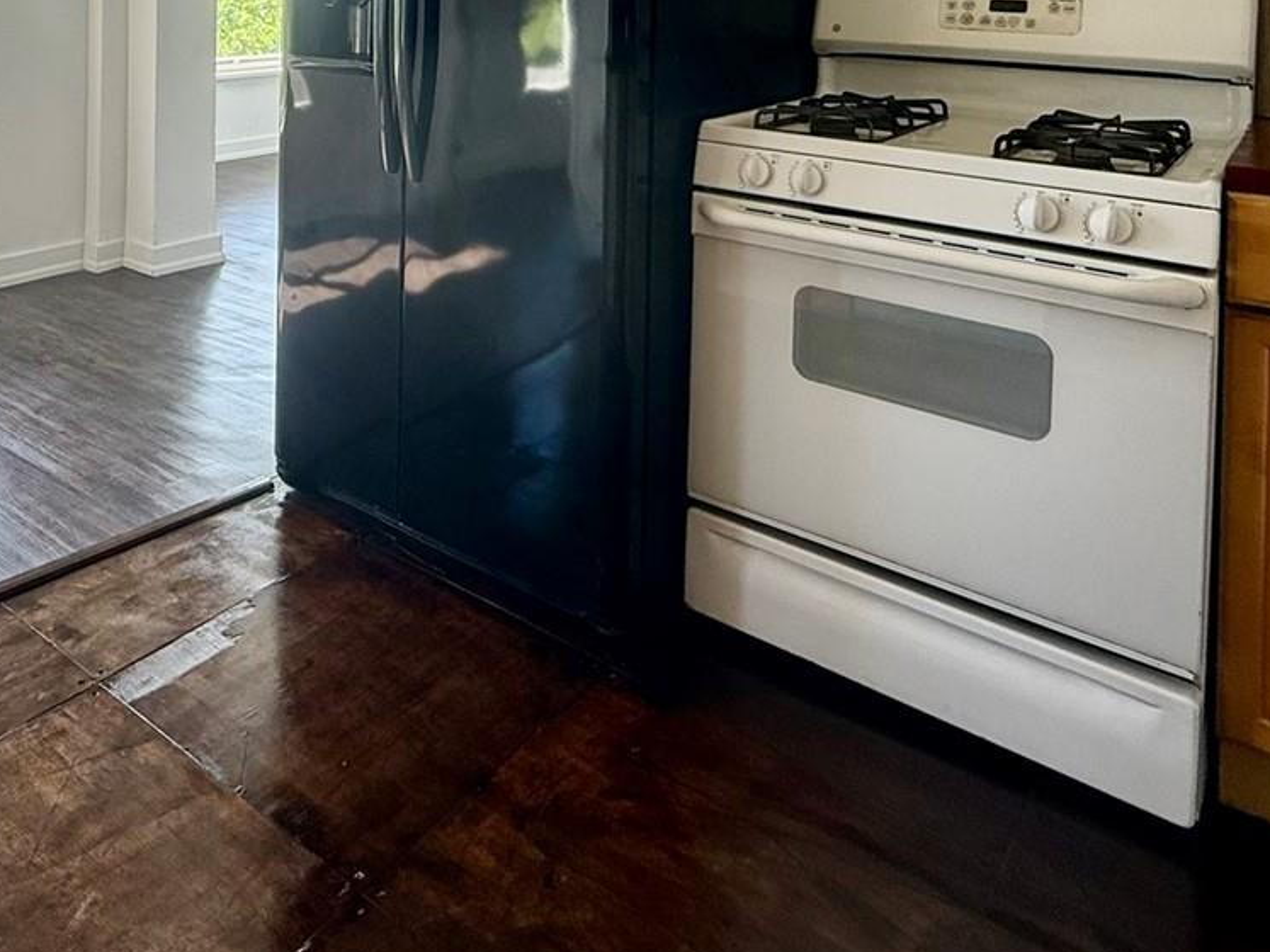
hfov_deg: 58.6
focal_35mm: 30
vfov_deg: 40.5
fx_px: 1100
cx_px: 423
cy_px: -17
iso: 64
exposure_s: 1/114
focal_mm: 2.22
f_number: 2.2
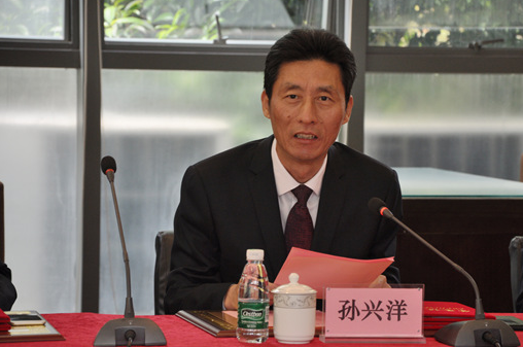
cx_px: 281
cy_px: 172
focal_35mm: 171
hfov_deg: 12.1
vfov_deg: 8.0
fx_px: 2474
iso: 560
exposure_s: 1/60
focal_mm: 105
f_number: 5.6
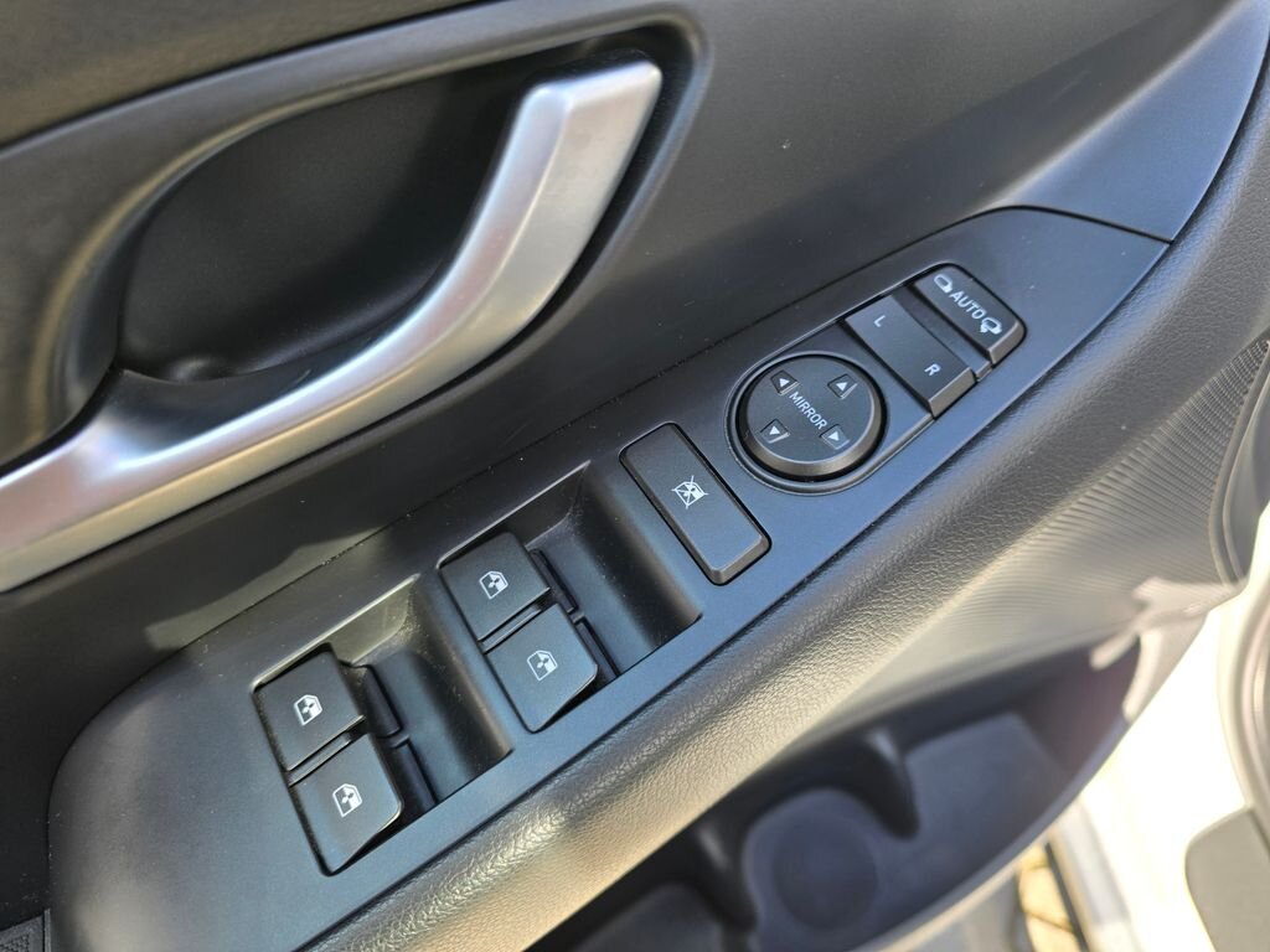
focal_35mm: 23
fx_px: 844
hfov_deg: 73.9
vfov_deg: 58.9
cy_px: 476
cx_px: 635
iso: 80
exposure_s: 1/180
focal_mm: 6.3
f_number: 1.7
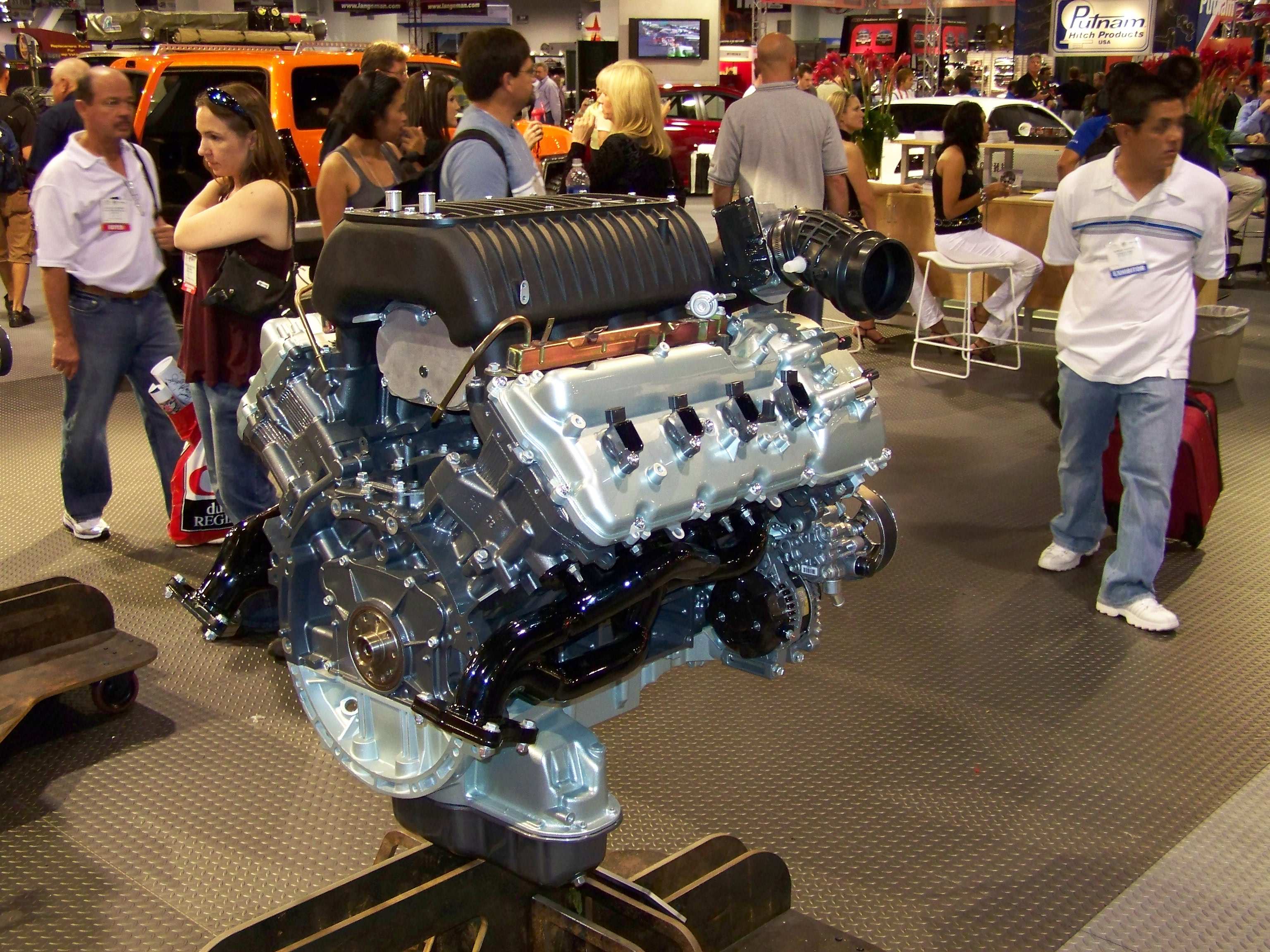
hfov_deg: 43.9
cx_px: 635
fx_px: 1578
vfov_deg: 33.6
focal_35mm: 43
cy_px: 476
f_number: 2.8
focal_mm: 7.2
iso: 200
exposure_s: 1/40
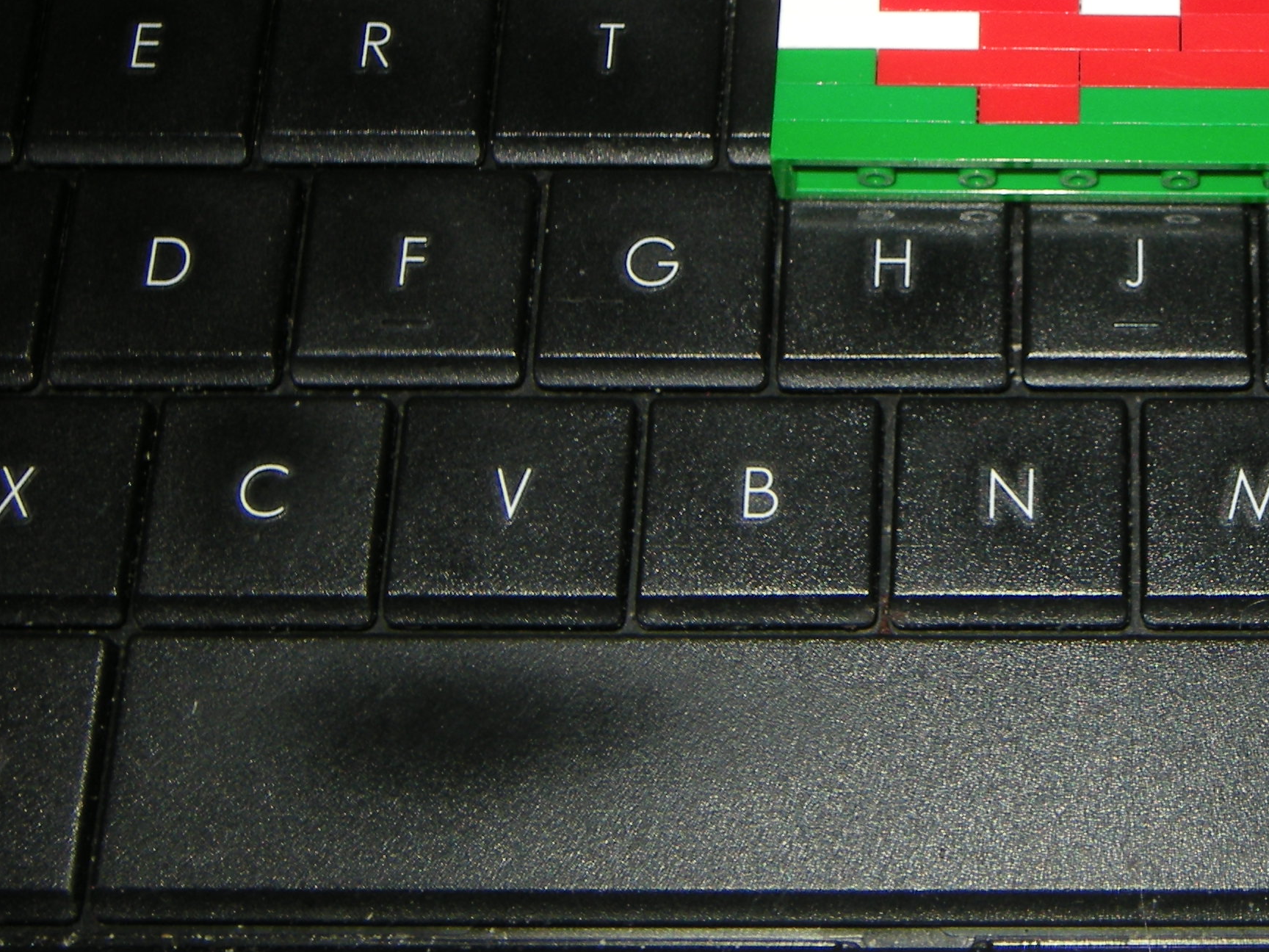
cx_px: 1139
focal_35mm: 85
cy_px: 69
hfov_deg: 22.5
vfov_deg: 17.1
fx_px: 3116
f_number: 3.5
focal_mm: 7.5
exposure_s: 1/60
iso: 64
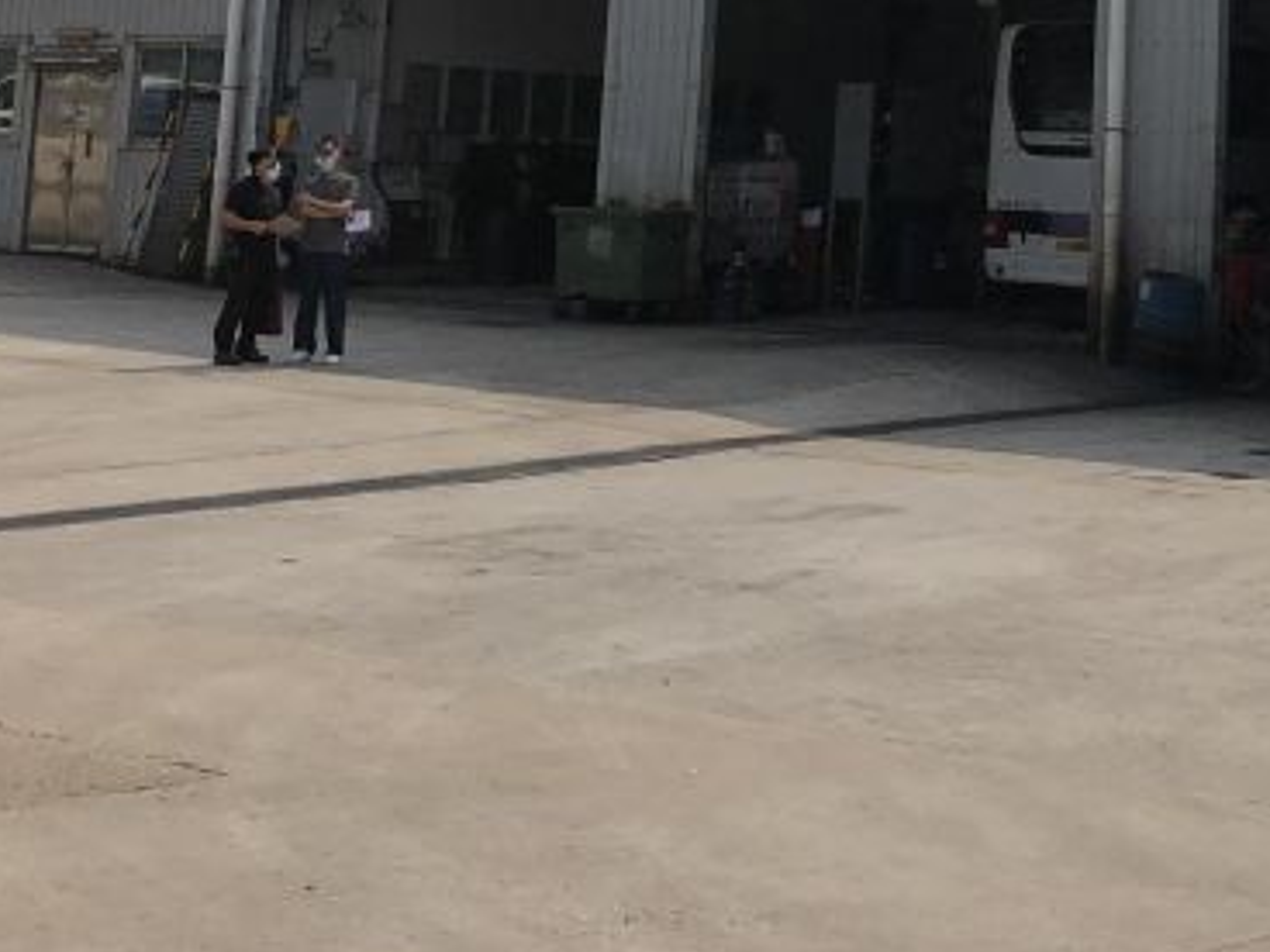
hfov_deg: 24.9
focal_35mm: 76
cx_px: 1153
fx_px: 2788
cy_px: -255
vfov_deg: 18.2
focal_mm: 3.99
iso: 25
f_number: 1.8
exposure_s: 1/6944
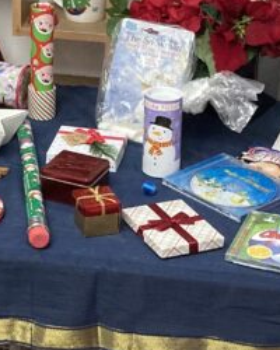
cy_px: 35
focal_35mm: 112
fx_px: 1160
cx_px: -105
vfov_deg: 16.9
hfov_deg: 13.2
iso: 320
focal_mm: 3.99
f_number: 1.8
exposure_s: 1/60
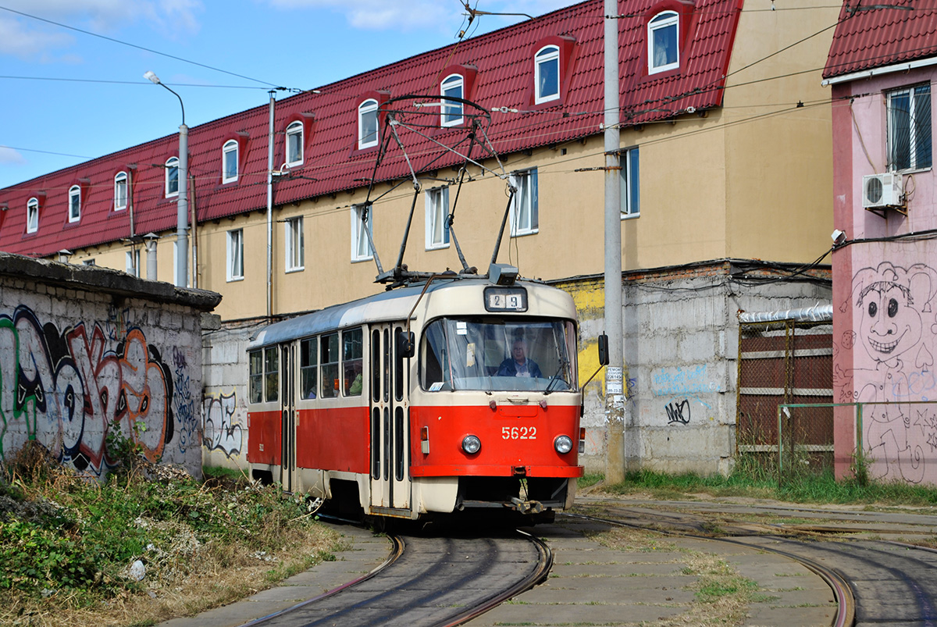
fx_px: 2150
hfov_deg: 24.6
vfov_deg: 16.6
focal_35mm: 82
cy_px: 314
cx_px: 468
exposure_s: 1/250
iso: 100
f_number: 8
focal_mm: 55
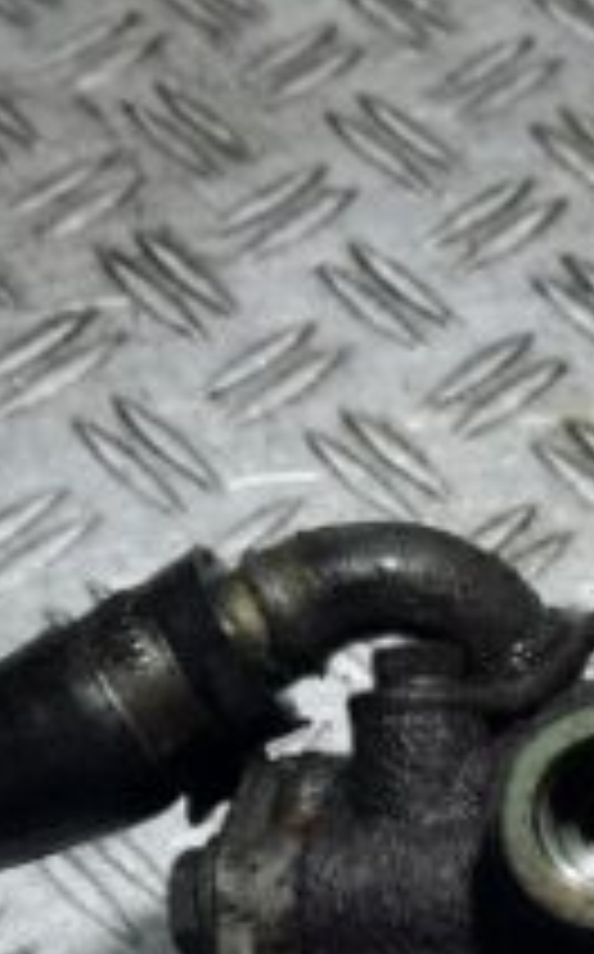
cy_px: 932
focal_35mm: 75
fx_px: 1948
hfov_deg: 17.1
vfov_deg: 26.2
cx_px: 536
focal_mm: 4.6
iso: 32
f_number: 2
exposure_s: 1/50
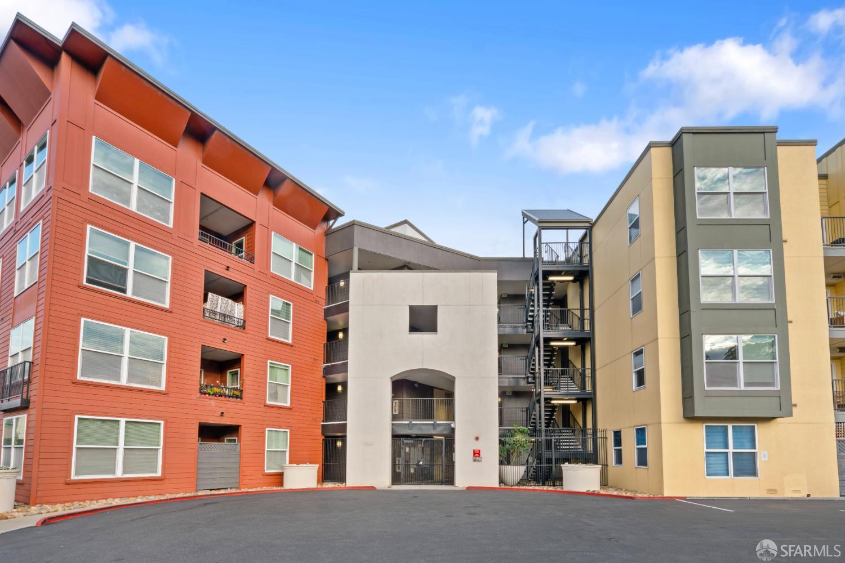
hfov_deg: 96.7
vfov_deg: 73.7
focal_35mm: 16
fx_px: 376
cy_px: 282
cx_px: 422
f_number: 16
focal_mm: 16
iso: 200
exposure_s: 1/15
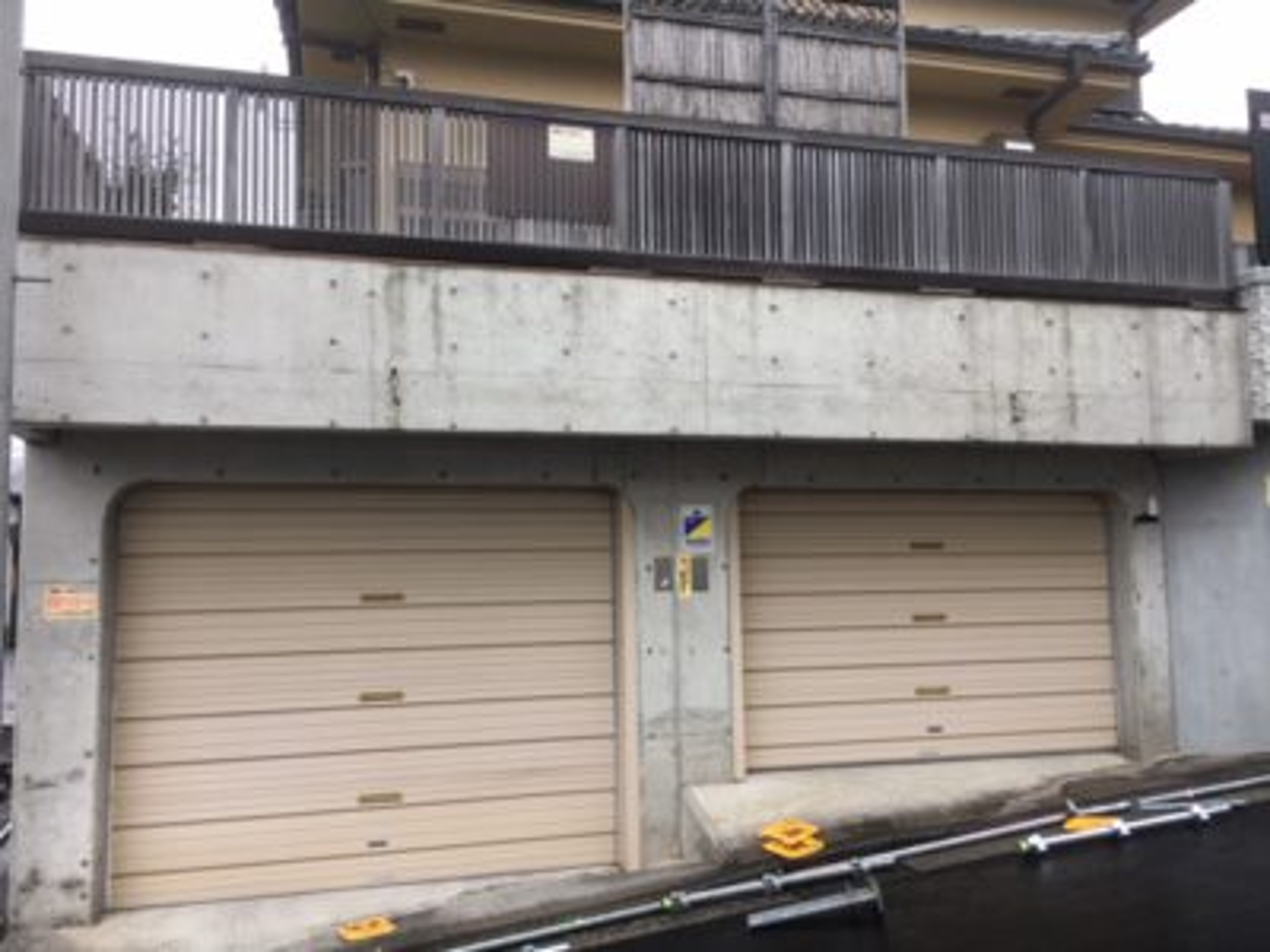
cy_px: 476
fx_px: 1064
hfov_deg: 61.7
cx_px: 635
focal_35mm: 29
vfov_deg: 48.2
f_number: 2.2
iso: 32
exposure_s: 1/60
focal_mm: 4.15
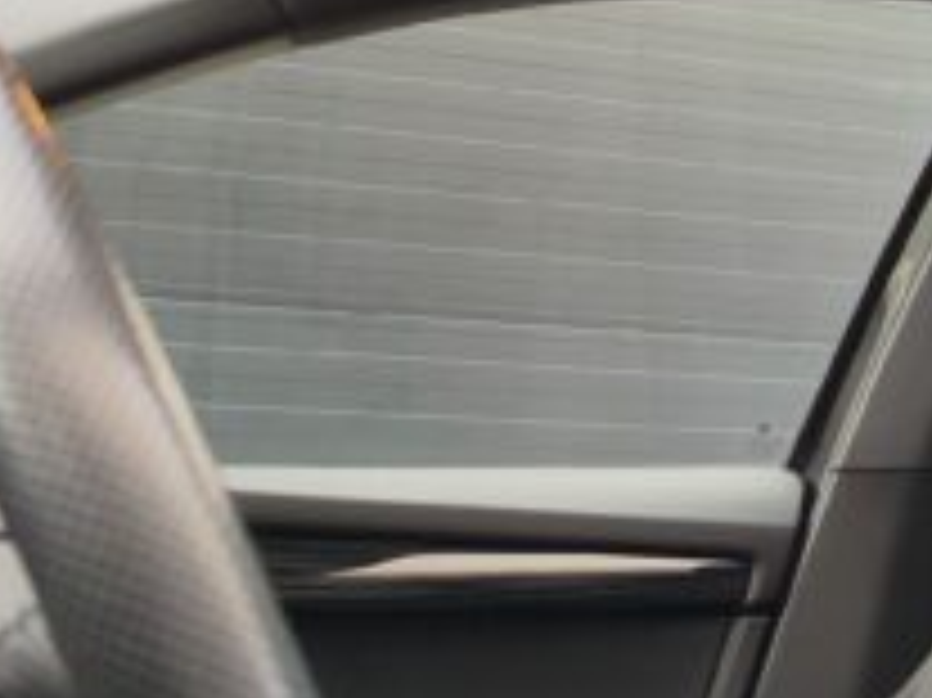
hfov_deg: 20.6
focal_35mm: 89
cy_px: 221
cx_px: 1112
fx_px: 2395
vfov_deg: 16.5
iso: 241
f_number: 1.69
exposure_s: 1/100
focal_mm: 7.01
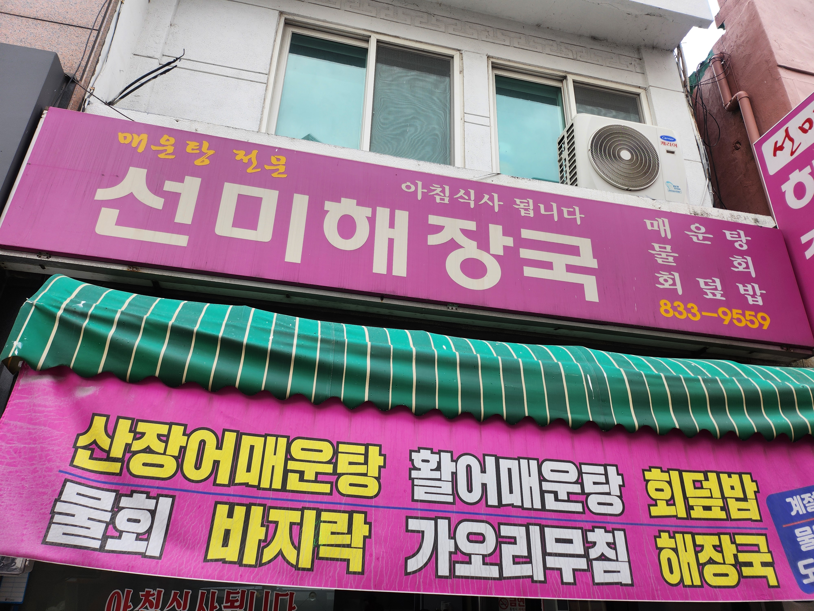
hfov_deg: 71.6
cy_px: 306
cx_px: 407
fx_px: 564
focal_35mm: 24
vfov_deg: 56.8
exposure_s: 1/313
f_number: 1.8
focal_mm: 5
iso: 50
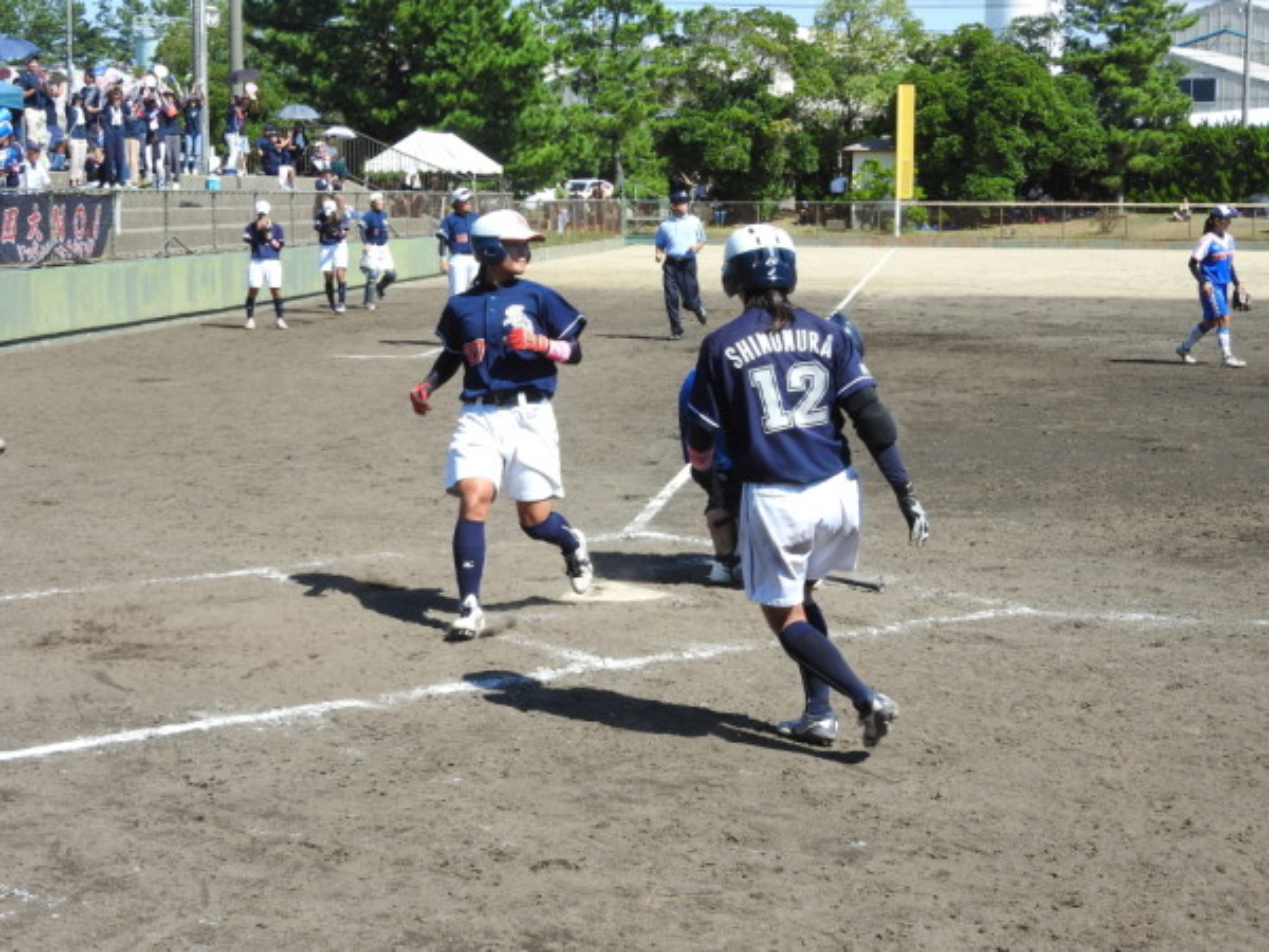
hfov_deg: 29.8
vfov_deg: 22.6
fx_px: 2383
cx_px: 634
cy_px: 476
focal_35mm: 65
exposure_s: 1/500
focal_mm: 11.6
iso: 100
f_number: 4.2
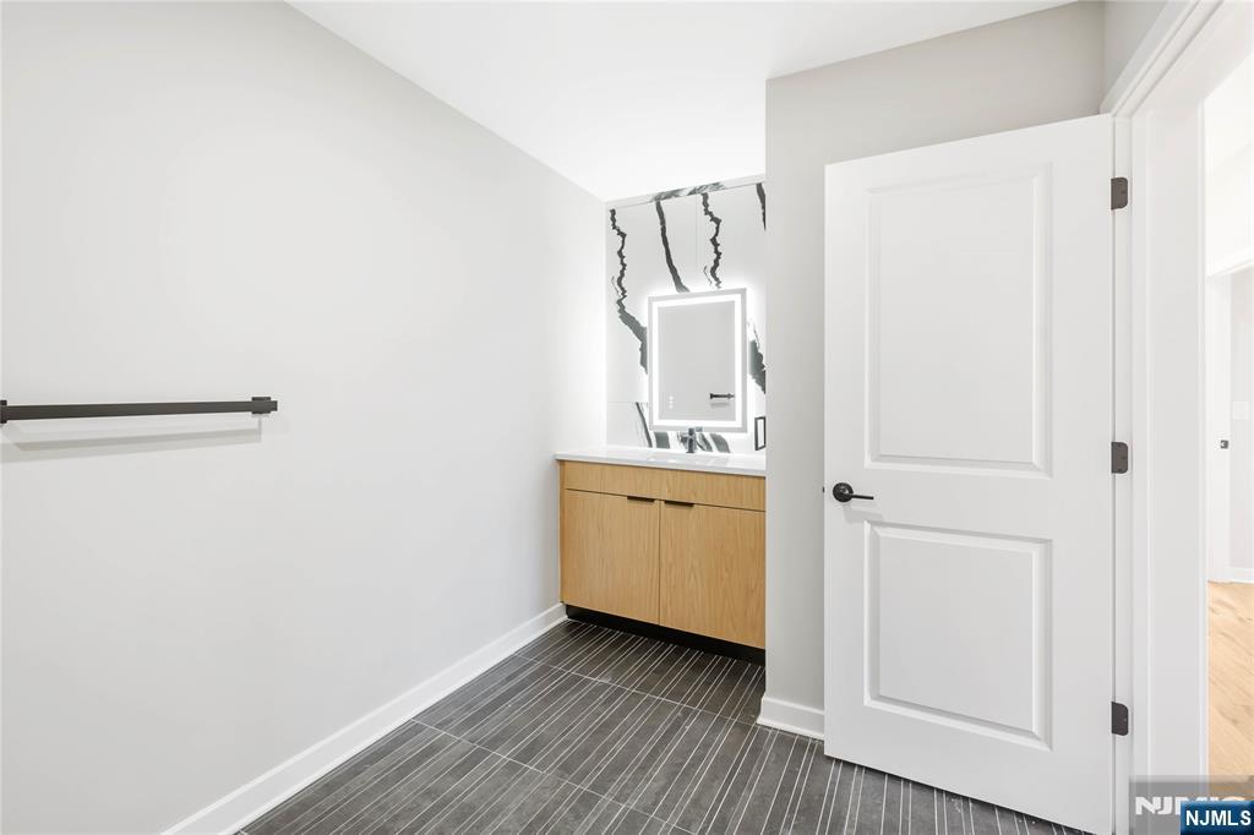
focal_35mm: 16
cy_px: 418
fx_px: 557
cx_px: 627
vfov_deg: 73.7
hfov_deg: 96.8
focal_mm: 16
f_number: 7.1
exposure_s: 1/60
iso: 320
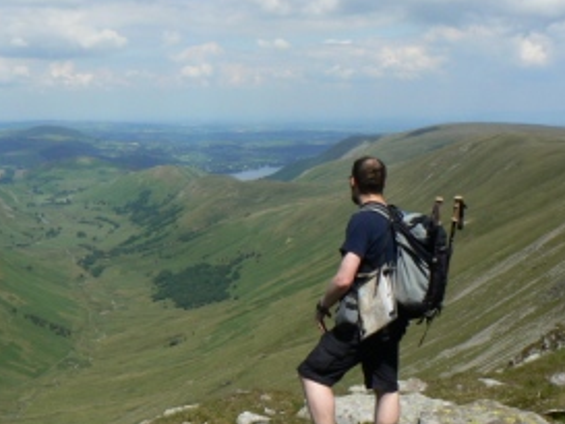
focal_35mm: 57
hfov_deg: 33.1
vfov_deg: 25.7
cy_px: 244
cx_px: 143
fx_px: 931
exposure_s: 1/400
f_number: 8
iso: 80
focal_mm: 6
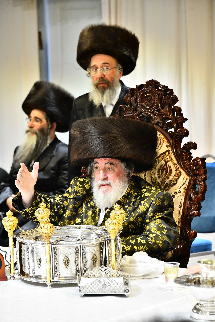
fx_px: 1344
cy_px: 161
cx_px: 108
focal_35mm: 150
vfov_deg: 13.7
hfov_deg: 9.1
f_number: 5.6
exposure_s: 1/160
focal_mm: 150
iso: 3200
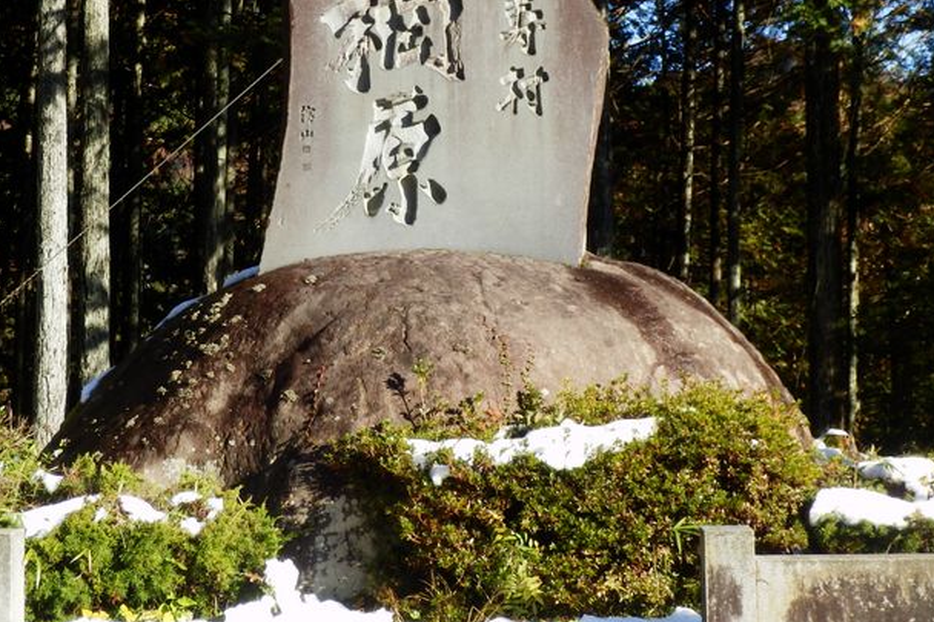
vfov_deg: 17.4
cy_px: 212
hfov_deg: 26.0
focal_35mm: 78
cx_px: 387
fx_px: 2023
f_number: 4.5
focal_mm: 10
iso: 80
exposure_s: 1/200
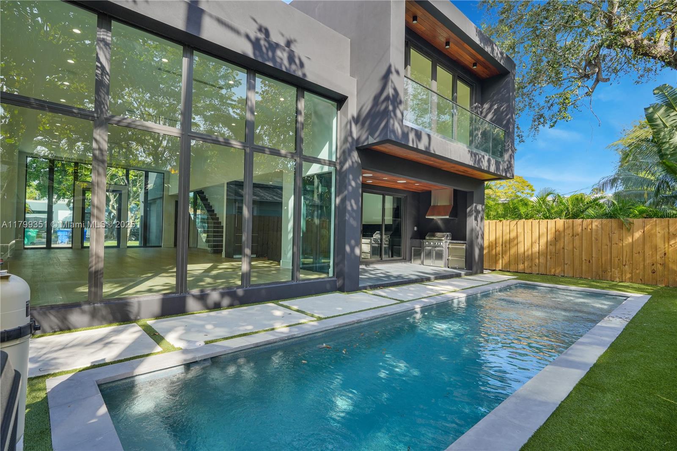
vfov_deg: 67.4
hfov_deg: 90.0
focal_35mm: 18
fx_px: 339
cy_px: 226
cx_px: 338
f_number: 6.3
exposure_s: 1/640
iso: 400
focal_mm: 18
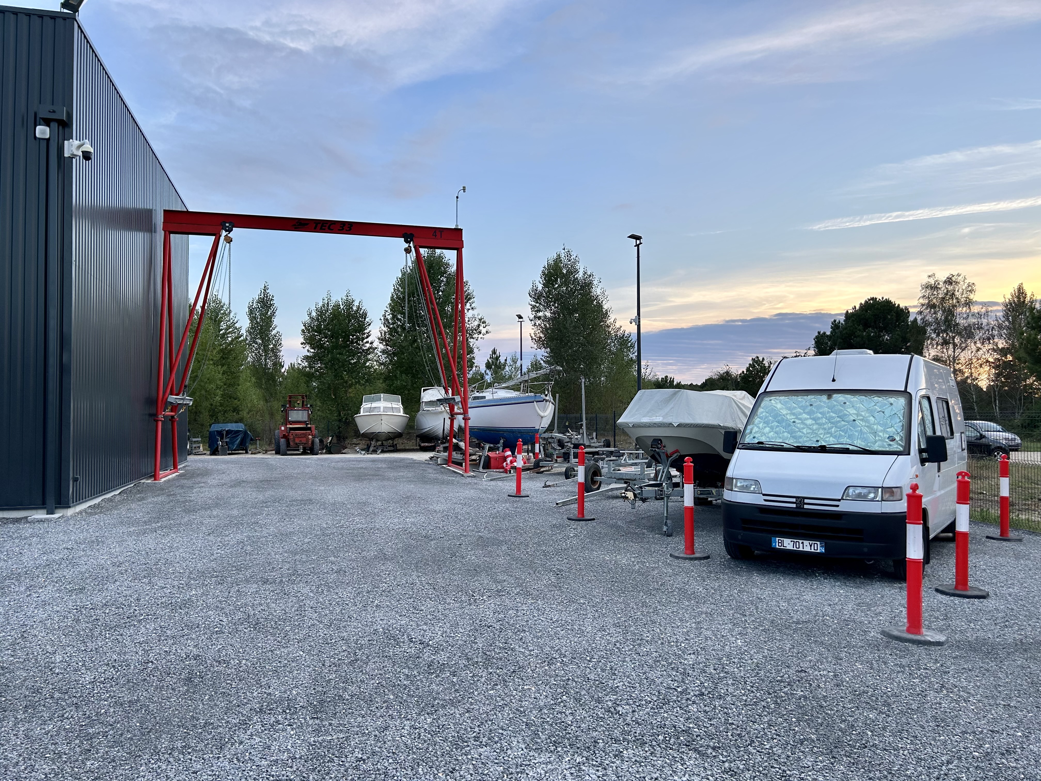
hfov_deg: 67.3
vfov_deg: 53.1
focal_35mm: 26
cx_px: 520
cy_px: 390
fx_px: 782
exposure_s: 1/917
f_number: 1.5
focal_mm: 5.7
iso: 50
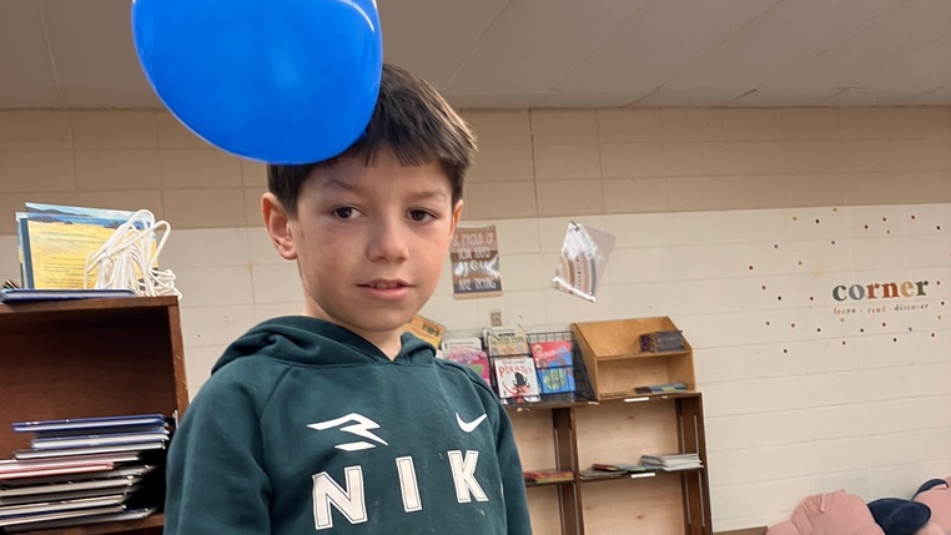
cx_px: 473
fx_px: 1034
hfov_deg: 49.4
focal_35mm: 41
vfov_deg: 28.4
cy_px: 435
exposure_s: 1/60
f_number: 1.8
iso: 100
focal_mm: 3.99
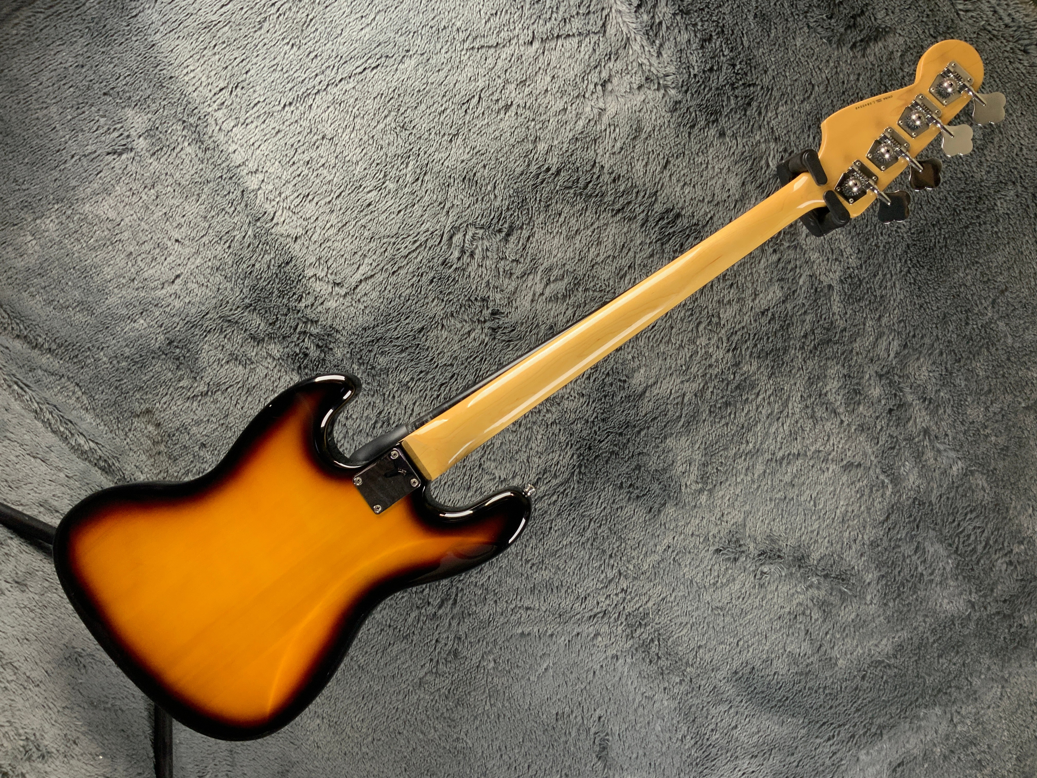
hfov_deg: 61.7
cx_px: 518
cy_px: 389
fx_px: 869
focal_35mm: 29
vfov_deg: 48.2
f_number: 1.8
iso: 100
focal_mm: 3
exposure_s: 1/60
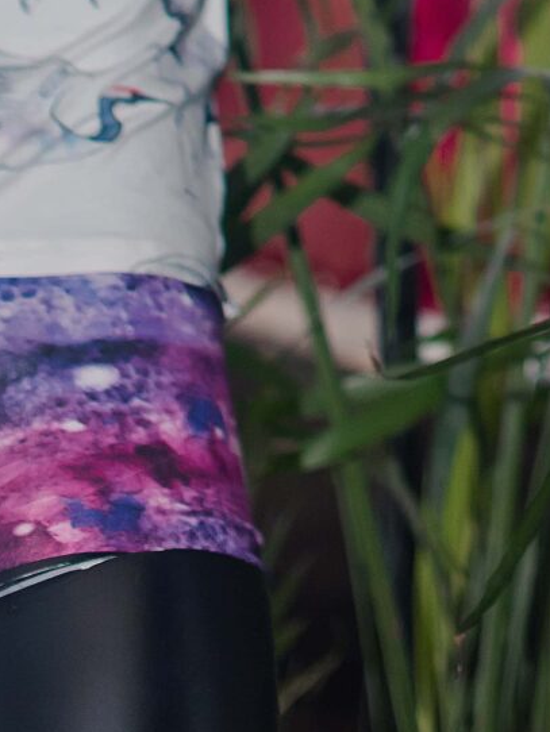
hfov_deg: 6.4
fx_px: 4805
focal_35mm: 227
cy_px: -831
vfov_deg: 8.2
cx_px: 1084
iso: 400
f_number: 2.8
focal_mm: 50
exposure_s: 1/320
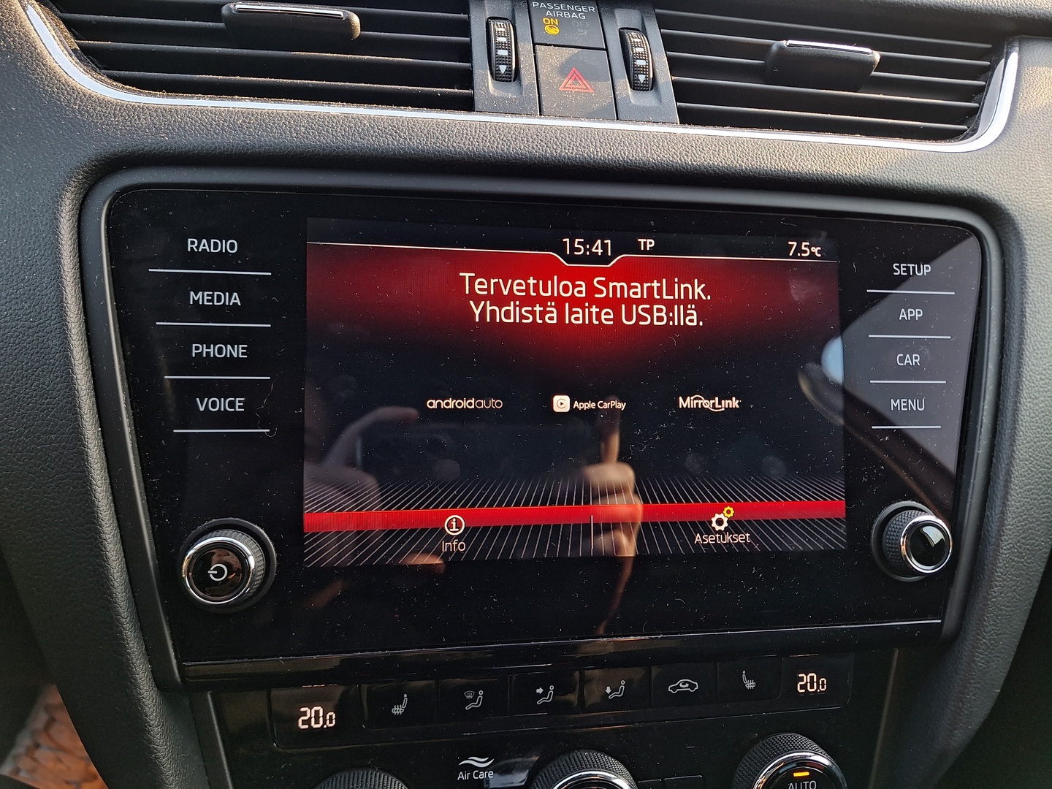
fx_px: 699
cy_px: 394
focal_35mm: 23
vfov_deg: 58.9
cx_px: 526
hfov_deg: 73.9
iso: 50
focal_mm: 5.54
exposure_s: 1/60
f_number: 1.8
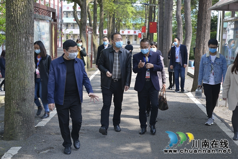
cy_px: 80
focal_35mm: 58
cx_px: 119
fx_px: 384
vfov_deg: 23.4
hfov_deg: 34.5
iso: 800
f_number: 8
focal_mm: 58
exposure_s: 1/320
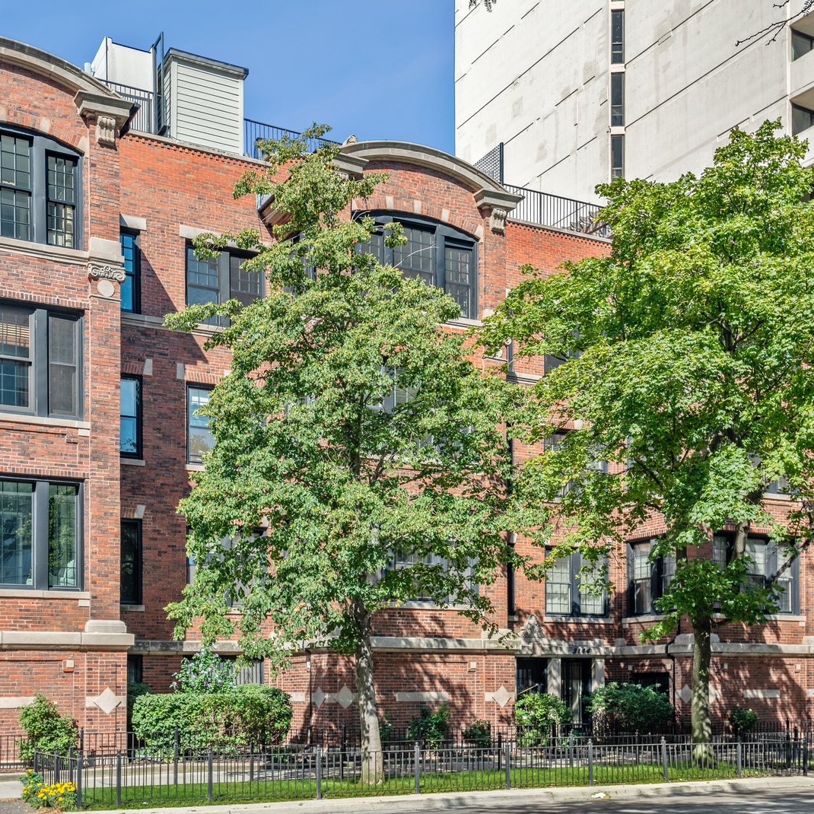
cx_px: 277
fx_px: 958
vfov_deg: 46.0
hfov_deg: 45.4
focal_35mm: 36
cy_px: 407
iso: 100
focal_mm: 28
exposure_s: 1/400
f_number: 8
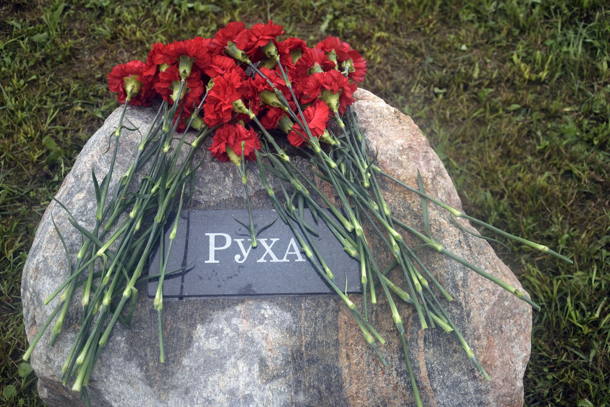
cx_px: 305
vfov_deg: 28.1
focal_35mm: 48
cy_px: 204
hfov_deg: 41.1
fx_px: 813
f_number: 4.2
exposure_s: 1/1000
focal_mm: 32
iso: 400
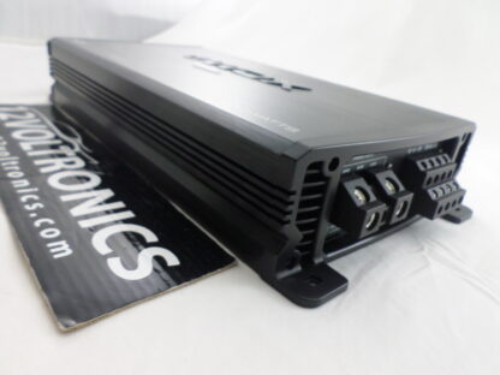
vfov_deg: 54.9
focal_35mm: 25
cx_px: 250
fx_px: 361
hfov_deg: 69.4
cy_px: 188
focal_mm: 4.5
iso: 200
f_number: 2.5
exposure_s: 1/30
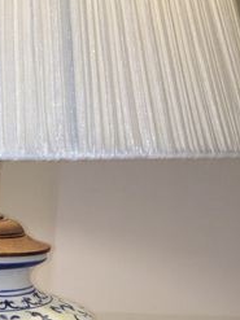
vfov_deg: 22.2
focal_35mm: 82
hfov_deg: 17.2
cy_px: 374
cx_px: -44
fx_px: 759
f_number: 2.2
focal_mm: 4.12
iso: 32
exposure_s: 1/76
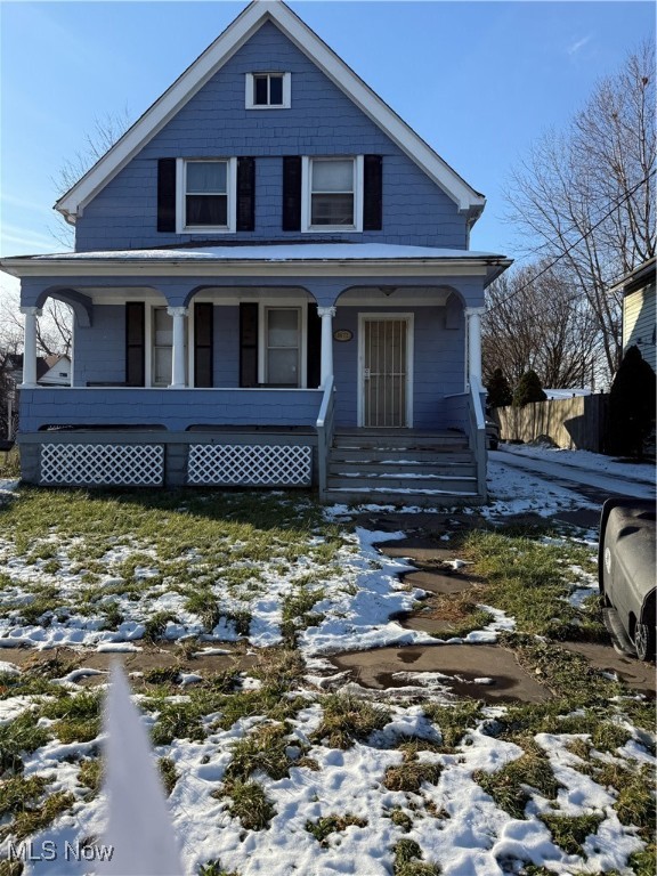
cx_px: 328
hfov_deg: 56.8
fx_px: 607
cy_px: 438
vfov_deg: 71.6
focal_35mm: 24
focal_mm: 6.76
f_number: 1.78
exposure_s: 1/2703
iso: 80
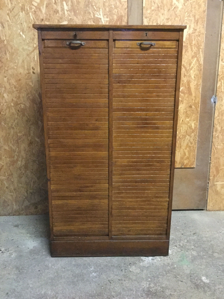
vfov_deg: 58.4
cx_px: 112
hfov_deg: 45.4
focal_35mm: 31
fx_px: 267
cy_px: 150
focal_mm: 3.3
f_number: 2.4
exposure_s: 1/17
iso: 400
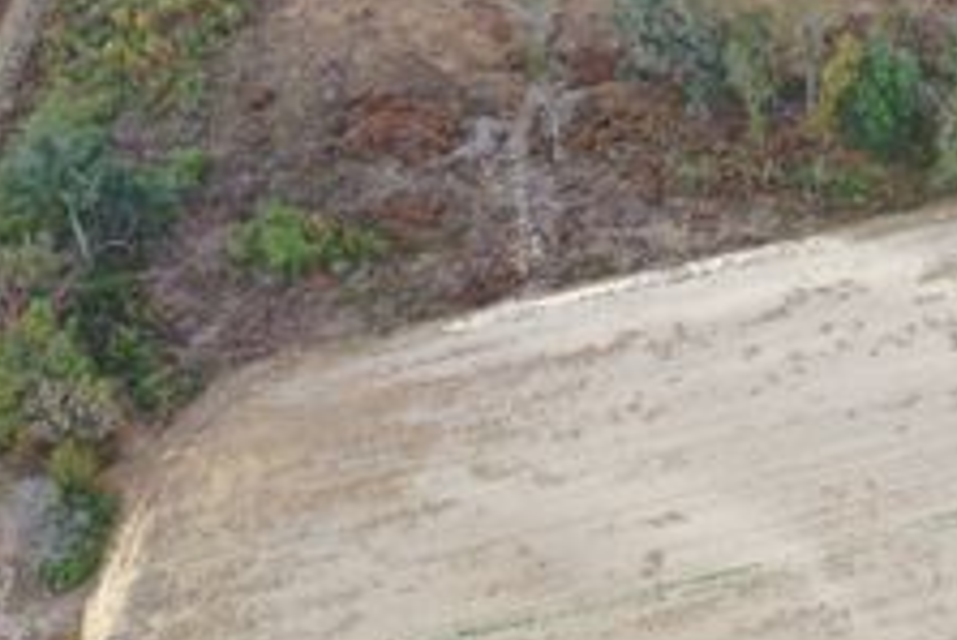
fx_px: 1436
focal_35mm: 54
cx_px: 783
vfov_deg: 24.5
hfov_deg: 35.5
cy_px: 79
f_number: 4.5
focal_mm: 10.26
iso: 100
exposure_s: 1/160
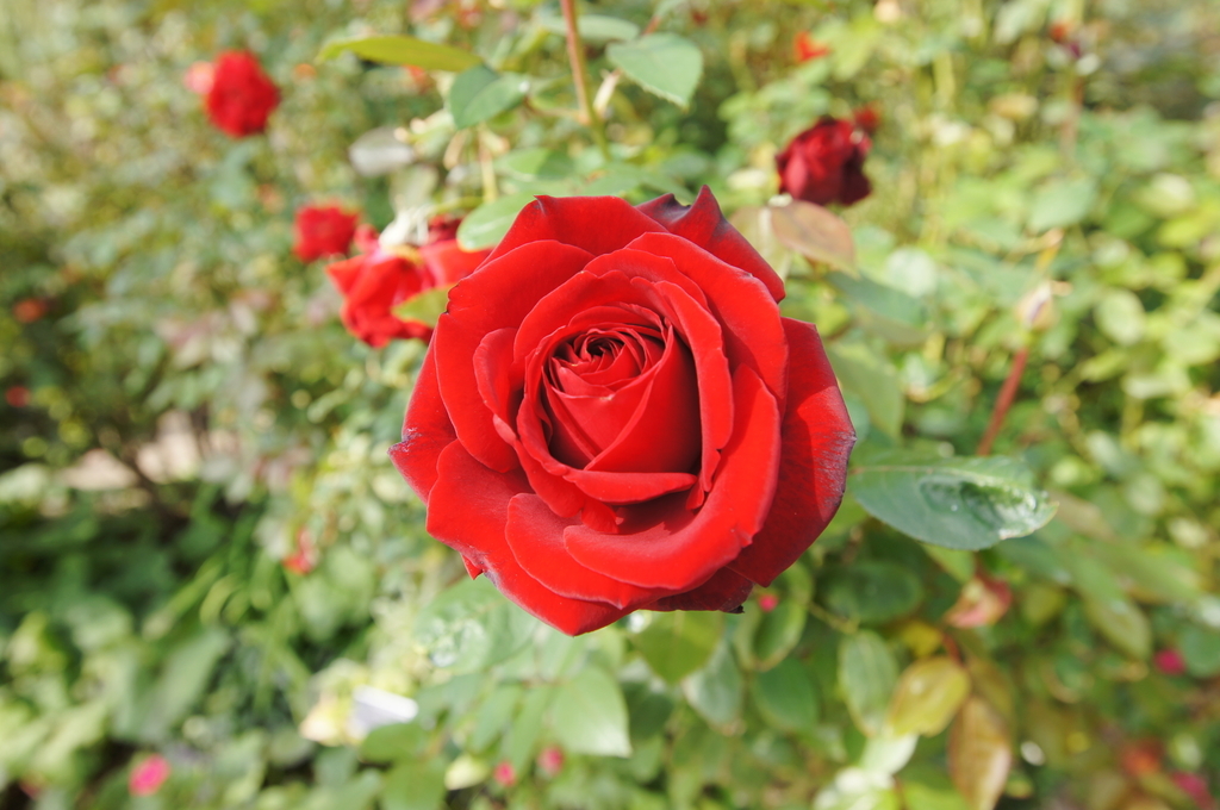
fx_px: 812
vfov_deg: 53.0
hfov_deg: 73.8
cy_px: 405
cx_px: 610
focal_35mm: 24
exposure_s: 1/160
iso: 100
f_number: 5
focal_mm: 16
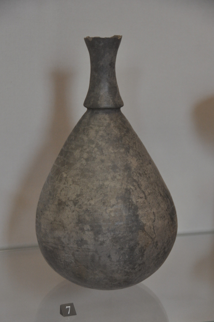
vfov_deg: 18.3
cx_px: 108
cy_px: 171
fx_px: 1002
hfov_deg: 12.2
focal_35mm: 112
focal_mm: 70
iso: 800
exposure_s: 1/50
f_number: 5
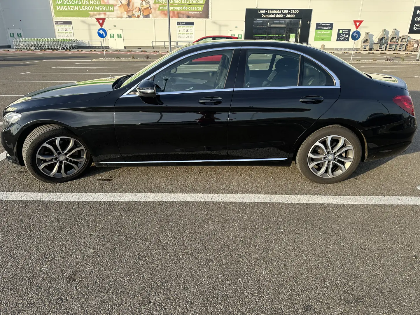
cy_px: 158
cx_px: 210
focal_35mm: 24
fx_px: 291
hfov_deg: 71.6
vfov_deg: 56.8
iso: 80
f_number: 1.78
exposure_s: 1/1157
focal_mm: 6.86
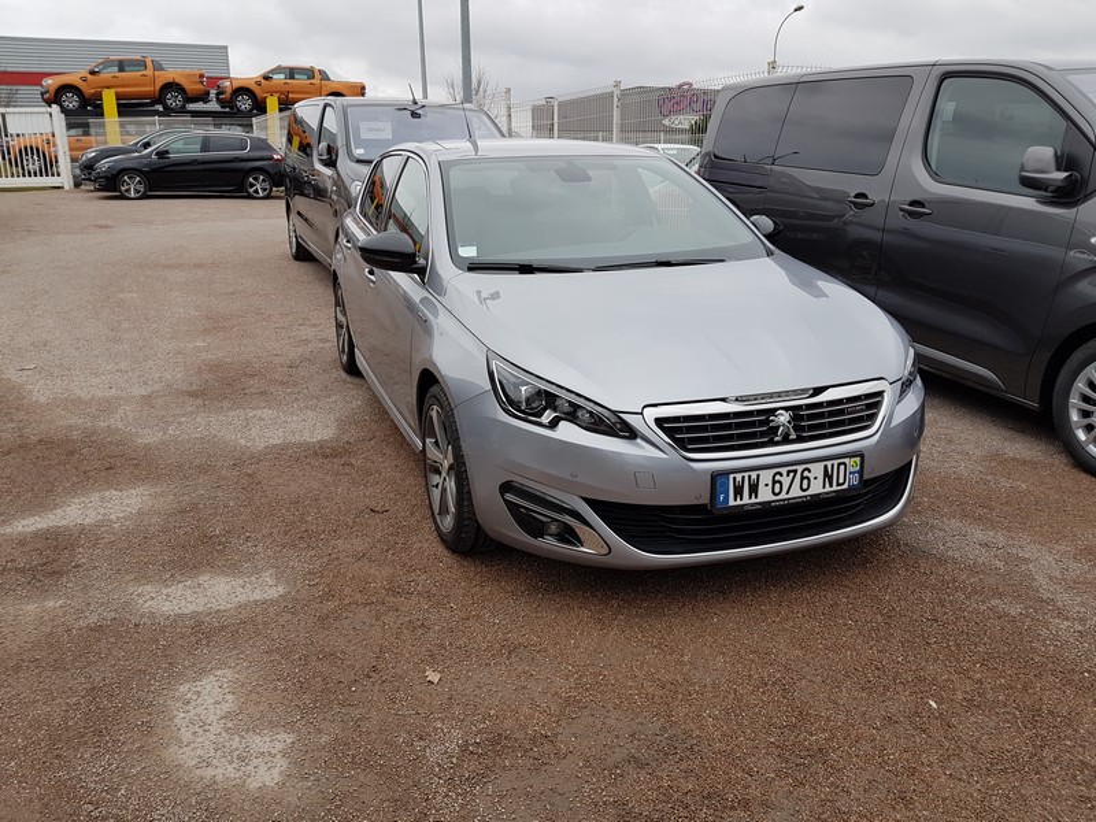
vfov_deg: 53.1
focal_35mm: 26
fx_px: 823
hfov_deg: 67.3
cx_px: 548
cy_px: 411
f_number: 1.7
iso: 40
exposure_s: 1/419
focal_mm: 4.2
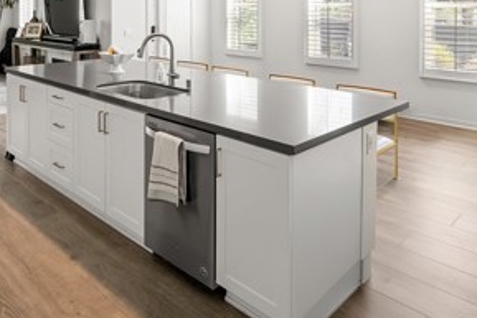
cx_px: 261
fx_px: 411
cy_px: 11
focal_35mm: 31
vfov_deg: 38.3
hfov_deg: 60.2
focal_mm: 14
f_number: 7.1
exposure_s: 1/15
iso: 1000
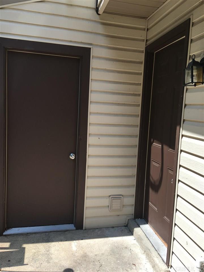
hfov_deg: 48.2
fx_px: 228
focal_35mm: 29
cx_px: 102
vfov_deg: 61.7
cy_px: 136
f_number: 2.2
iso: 25
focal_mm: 4.15
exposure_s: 1/646
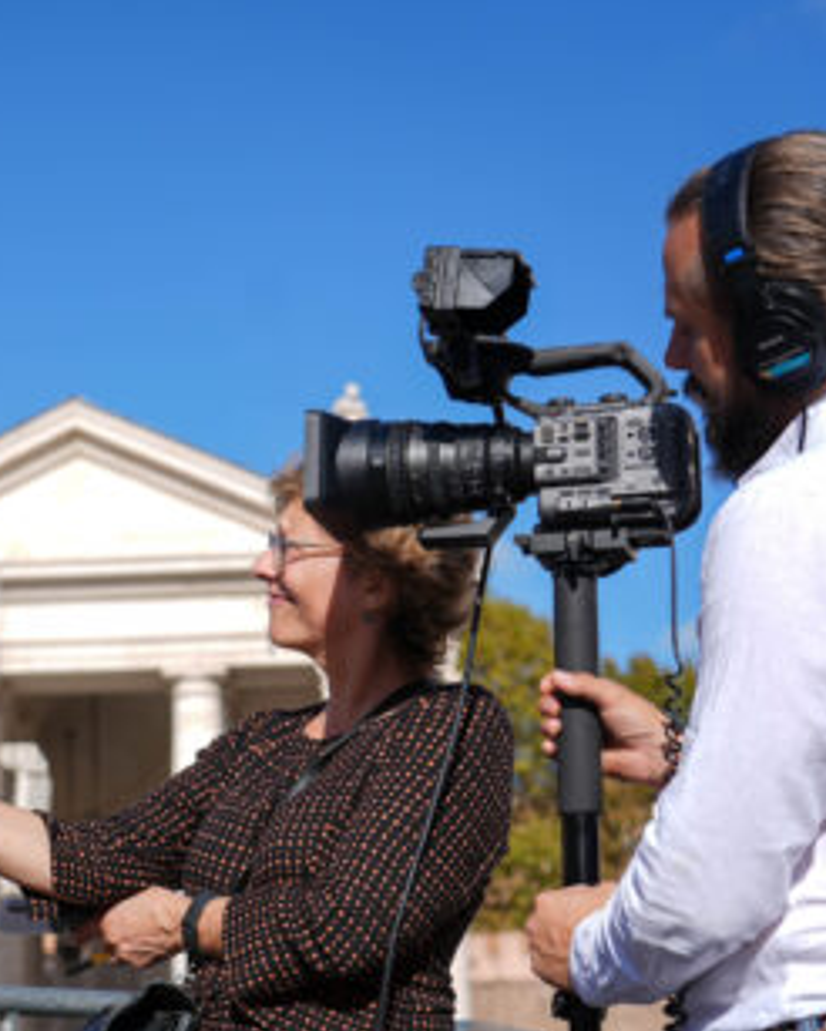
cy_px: 591
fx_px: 2106
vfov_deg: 27.5
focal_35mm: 69
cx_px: 99
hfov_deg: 21.7
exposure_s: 1/1600
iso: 125
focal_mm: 42
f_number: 4
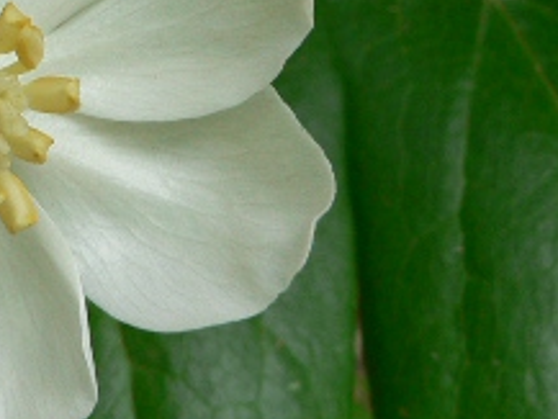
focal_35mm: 106
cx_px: -75
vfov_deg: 13.9
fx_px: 1710
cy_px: 62
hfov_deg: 17.8
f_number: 3.6
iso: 80
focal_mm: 6
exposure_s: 1/100
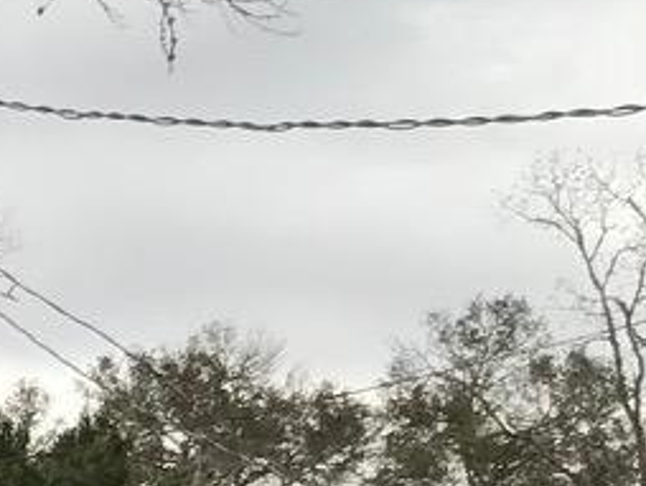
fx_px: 4147
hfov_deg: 8.1
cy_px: 949
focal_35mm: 222
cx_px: -994
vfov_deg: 6.5
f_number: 1.8
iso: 20
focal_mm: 3.99
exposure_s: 1/411
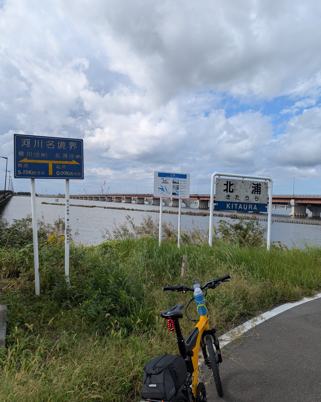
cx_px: 160
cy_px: 192
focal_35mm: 25
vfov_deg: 68.1
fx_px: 297
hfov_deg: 56.8
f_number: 1.85
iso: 47
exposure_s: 1/2217
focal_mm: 6.81
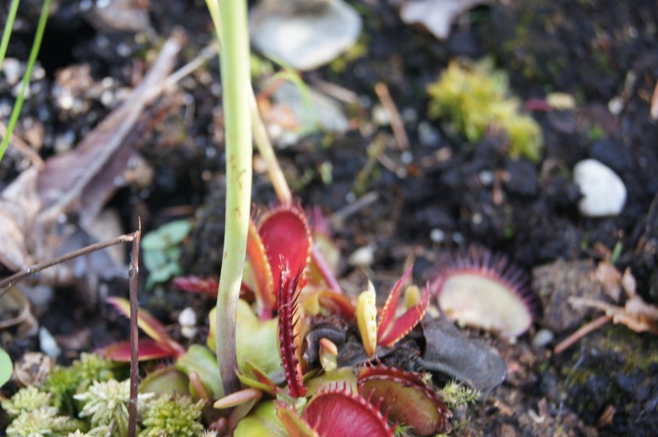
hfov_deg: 20.5
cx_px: 279
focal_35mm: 100
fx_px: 1818
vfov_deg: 13.7
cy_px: 243
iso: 500
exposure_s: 1/100
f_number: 5.6
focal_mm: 55
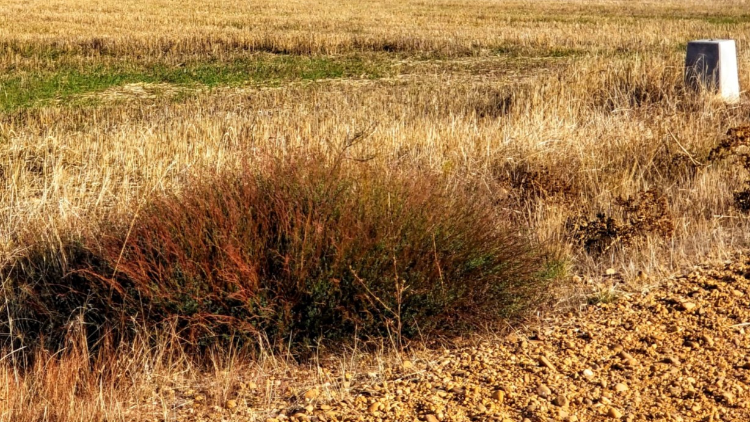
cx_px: 205
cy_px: 70
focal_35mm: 93
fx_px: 1850
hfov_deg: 22.7
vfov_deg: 12.9
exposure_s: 1/780
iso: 25
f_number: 2.4
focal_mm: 6
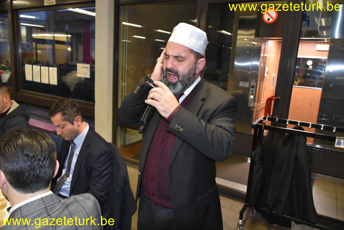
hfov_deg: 67.4
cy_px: 115
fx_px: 258
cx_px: 172
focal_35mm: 27
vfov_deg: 48.0
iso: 1800
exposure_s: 1/60
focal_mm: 18
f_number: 3.5
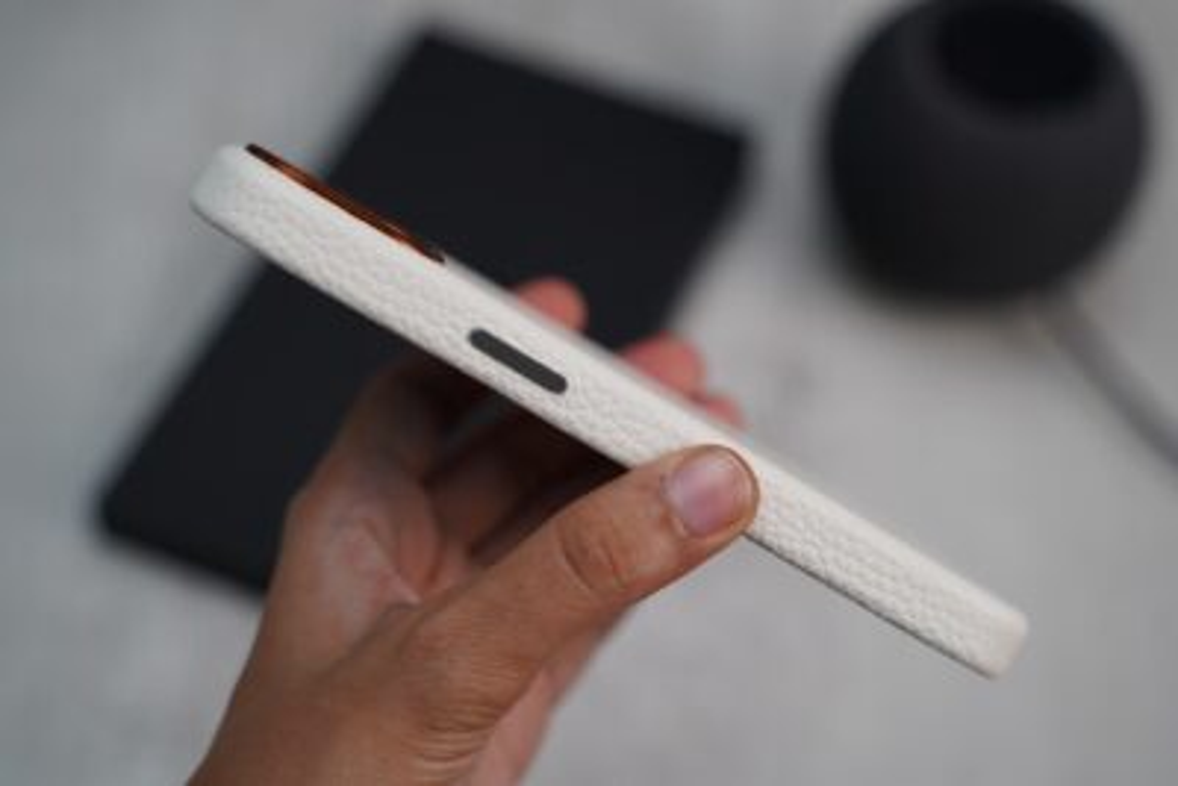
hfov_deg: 35.6
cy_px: 393
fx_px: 1833
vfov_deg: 24.2
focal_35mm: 56
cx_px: 589
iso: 400
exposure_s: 1/60
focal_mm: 56
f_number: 4
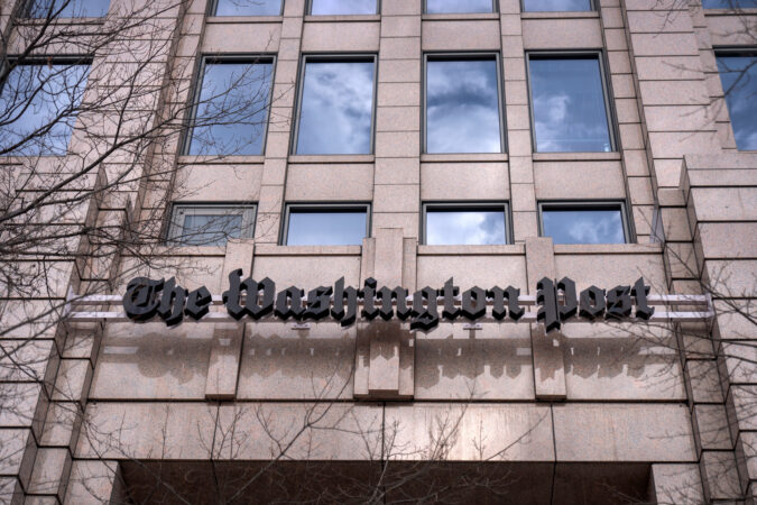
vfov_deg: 22.6
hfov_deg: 33.4
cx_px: 378
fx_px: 1262
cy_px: 252
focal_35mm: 60
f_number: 2.8
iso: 250
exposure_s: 1/4000
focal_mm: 60
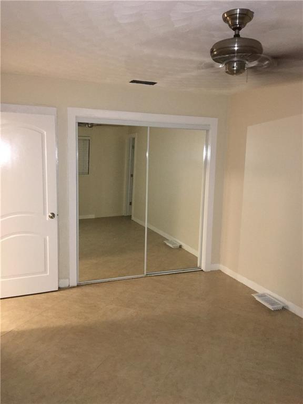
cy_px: 202
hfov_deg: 48.2
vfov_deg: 61.7
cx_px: 152
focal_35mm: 29
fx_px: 338
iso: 250
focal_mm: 4.15
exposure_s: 1/16
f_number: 2.2
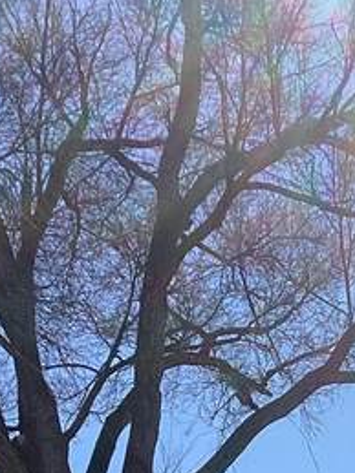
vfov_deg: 14.8
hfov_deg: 12.2
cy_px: 862
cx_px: 549
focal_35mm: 115
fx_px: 1574
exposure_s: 1/1942
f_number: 2.4
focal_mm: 3.3
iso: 25
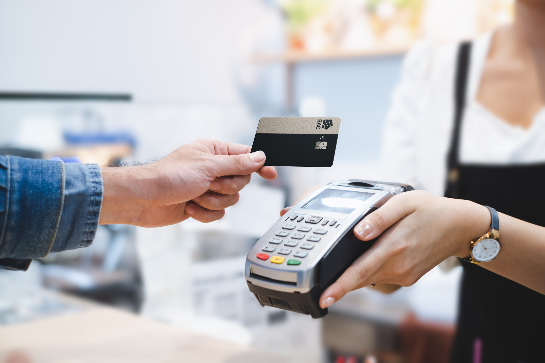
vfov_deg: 25.5
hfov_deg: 37.5
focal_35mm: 53
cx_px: 272
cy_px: 182
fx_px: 802
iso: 200
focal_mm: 35
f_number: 2
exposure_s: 1/60
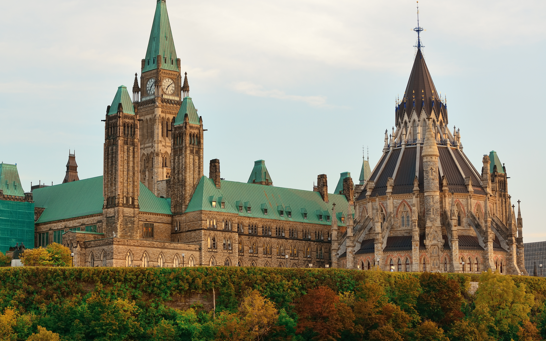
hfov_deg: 24.3
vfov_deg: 15.3
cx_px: 225
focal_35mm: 85
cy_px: 125
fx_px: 1265
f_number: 5
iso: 100
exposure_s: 1/80
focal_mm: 70
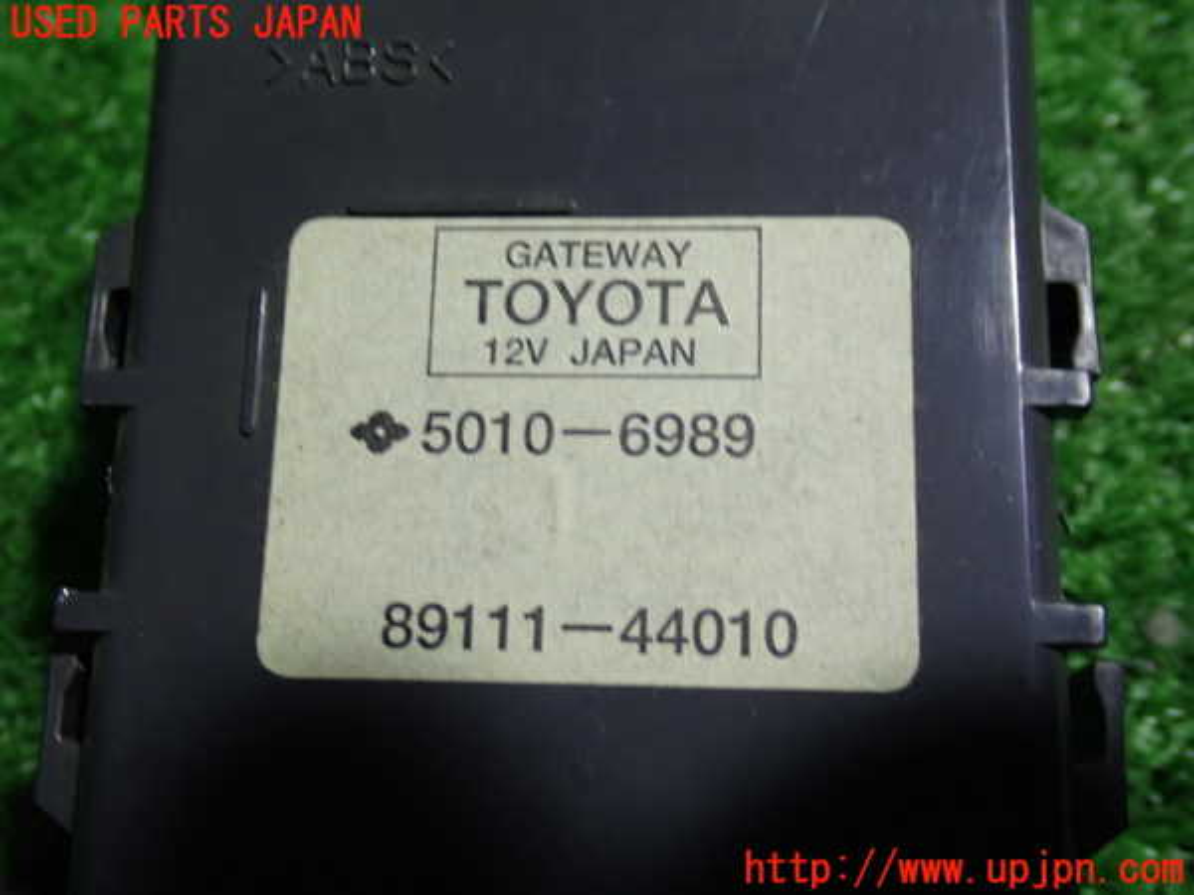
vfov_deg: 32.9
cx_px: 597
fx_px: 1518
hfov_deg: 42.9
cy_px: 448
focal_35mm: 44
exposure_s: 1/40
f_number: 2.9
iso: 320
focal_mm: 7.84
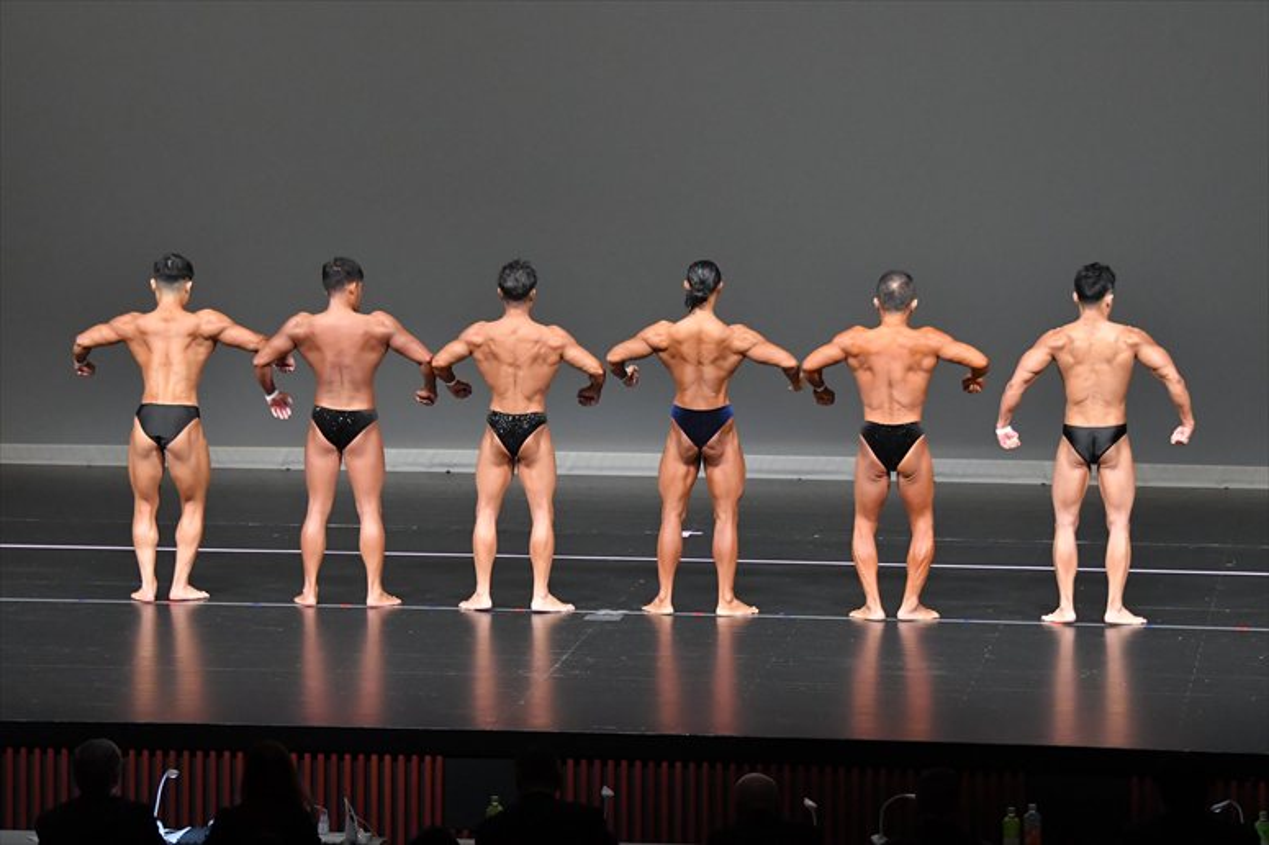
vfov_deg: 8.7
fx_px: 5532
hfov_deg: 13.1
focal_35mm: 157
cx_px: 634
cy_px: 422
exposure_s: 1/400
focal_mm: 105
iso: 5000
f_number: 5.6
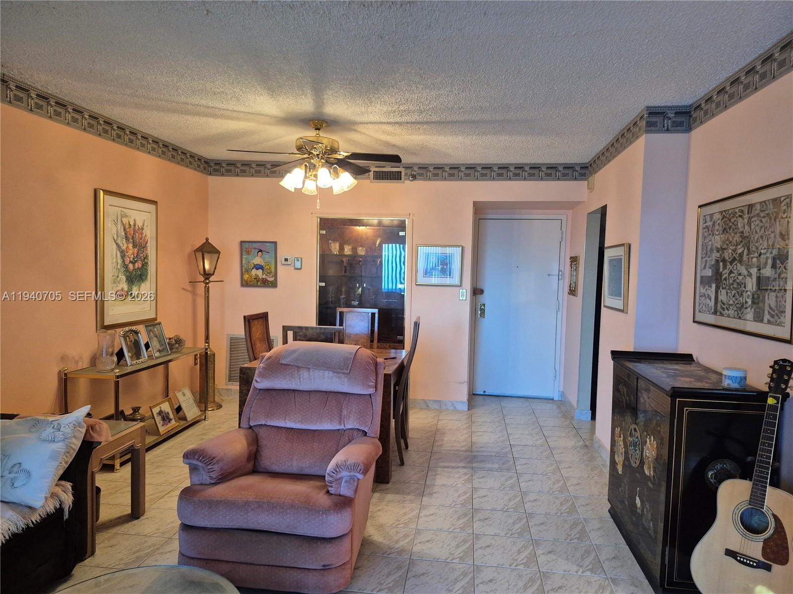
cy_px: 297
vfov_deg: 58.9
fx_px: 527
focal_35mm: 23
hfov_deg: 73.9
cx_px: 396
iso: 640
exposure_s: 1/120
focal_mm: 5.4
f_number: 1.8
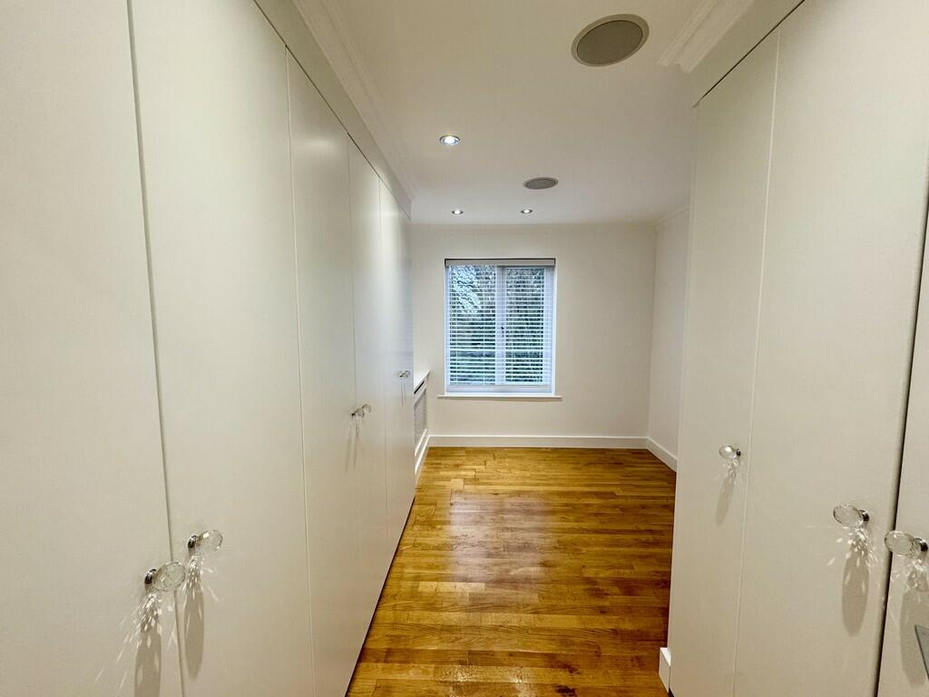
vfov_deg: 85.7
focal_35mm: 14
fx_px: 376
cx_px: 464
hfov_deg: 102.1
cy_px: 348
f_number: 2.2
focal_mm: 2.22
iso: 125
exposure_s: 1/100
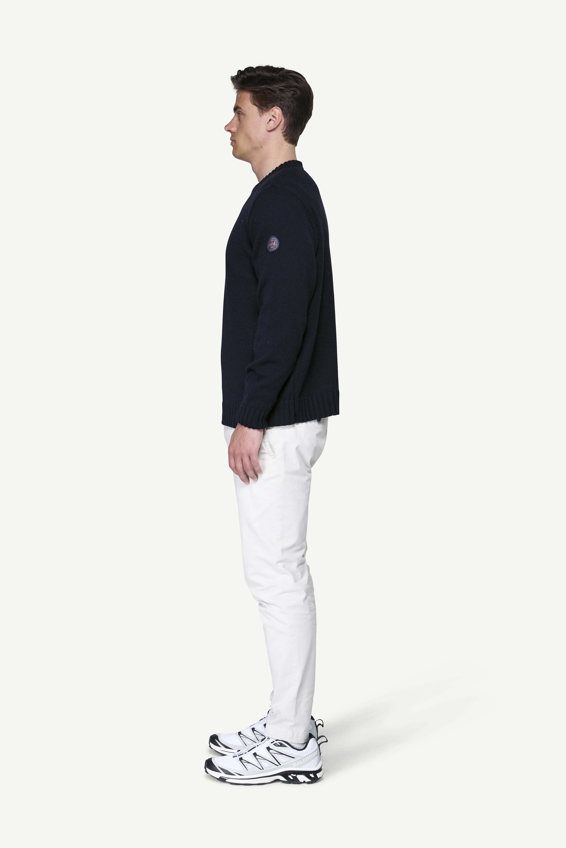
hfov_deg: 19.5
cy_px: 424
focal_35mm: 70
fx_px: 1651
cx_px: 283
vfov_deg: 28.8
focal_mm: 70
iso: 100
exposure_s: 1/50
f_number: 5.6
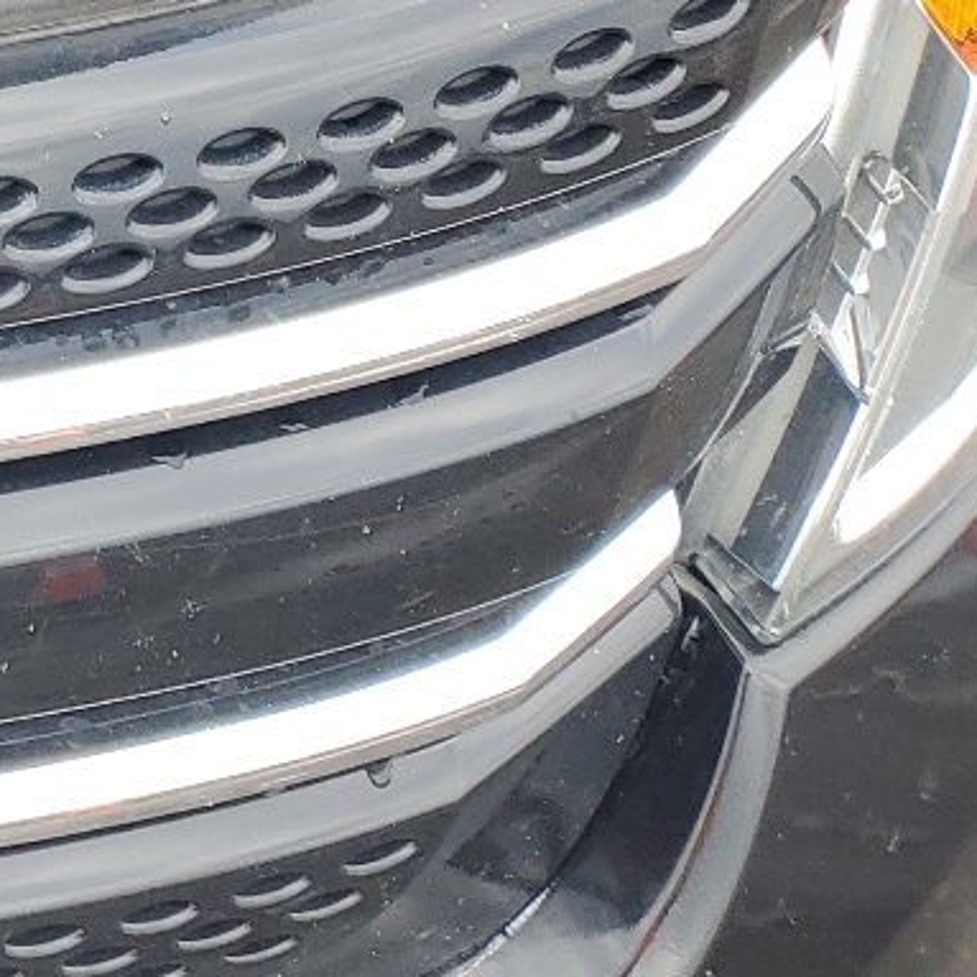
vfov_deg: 16.7
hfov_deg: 14.6
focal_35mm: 96
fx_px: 3065
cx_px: -1048
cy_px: -429
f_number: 1.5
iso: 50
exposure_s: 1/196
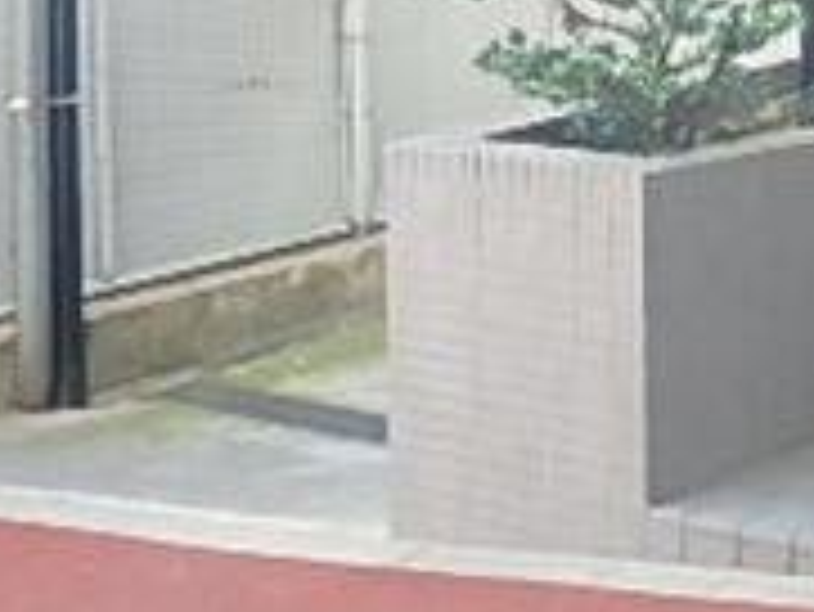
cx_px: 1381
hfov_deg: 19.4
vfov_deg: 17.3
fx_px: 1906
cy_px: -133
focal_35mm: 81
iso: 160
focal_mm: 3.7
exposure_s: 1/60
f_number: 3.5
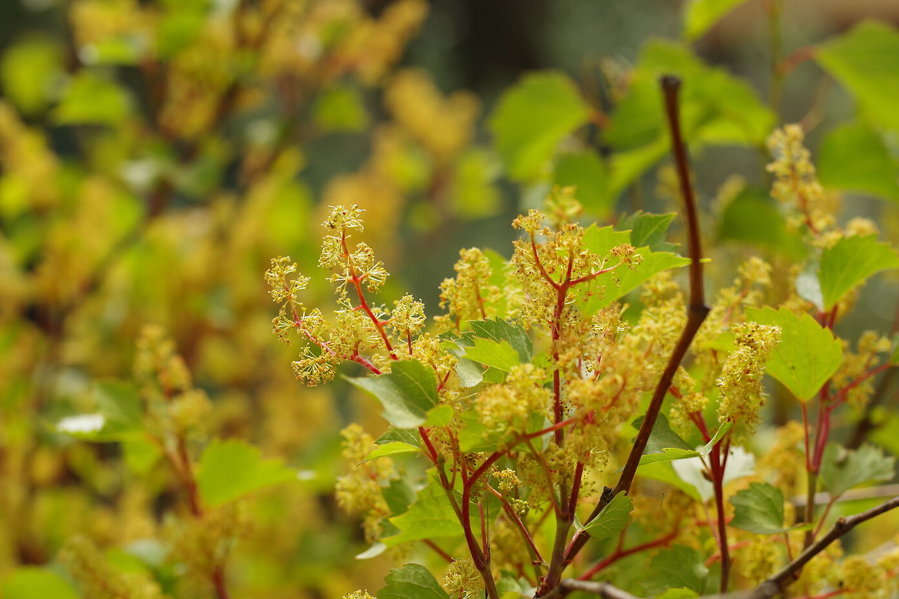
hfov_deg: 23.6
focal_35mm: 86
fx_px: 2148
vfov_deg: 15.8
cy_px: 474
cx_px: 511
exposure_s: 1/800
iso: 100
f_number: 3.2
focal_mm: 50
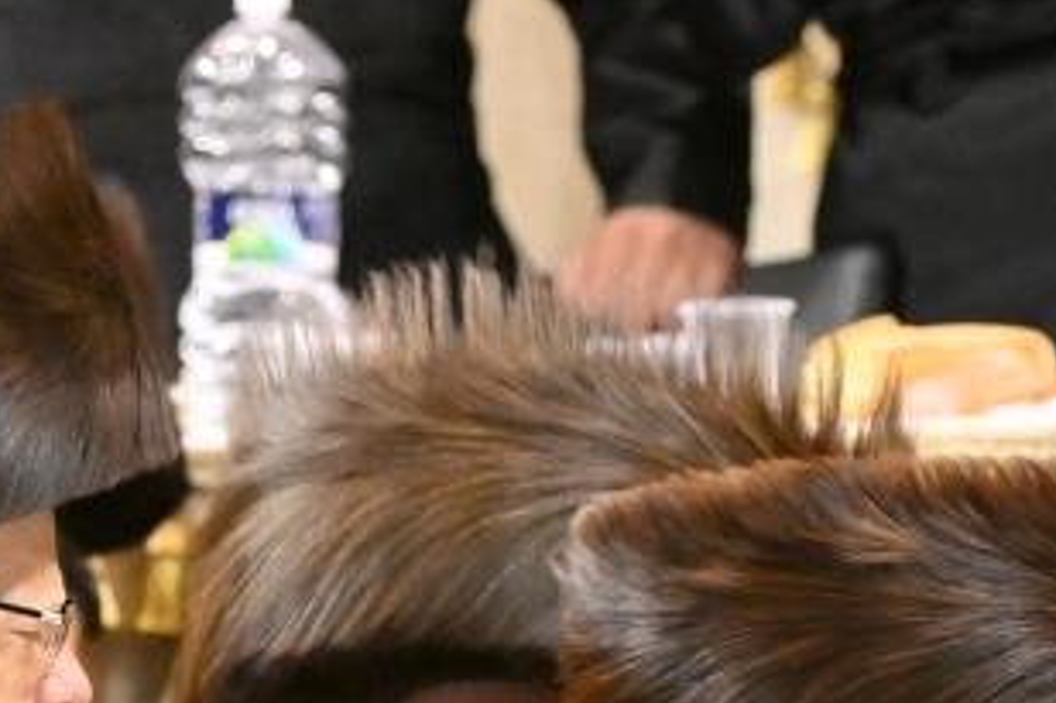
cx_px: 339
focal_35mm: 671
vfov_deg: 2.0
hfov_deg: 3.1
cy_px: 916
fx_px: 19671
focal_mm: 135
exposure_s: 1/200
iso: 1250
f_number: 2.8
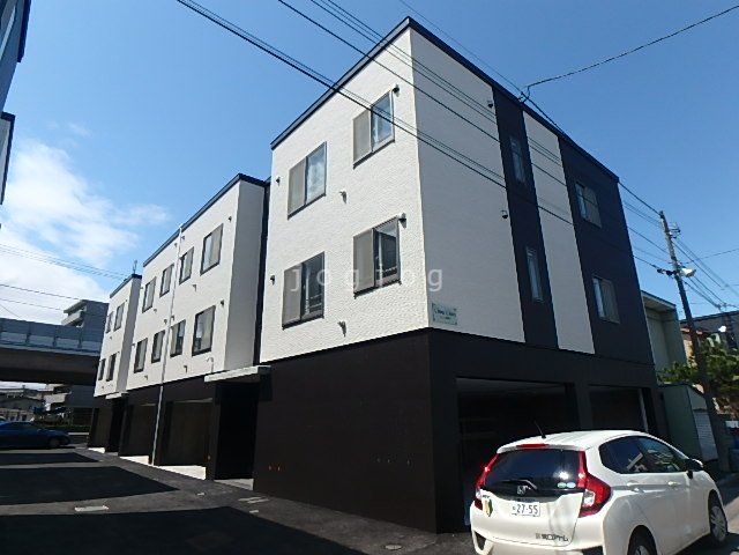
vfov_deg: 63.4
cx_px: 370
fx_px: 448
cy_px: 278
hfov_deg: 79.0
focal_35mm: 21
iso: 125
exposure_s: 1/500
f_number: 6
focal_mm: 3.7
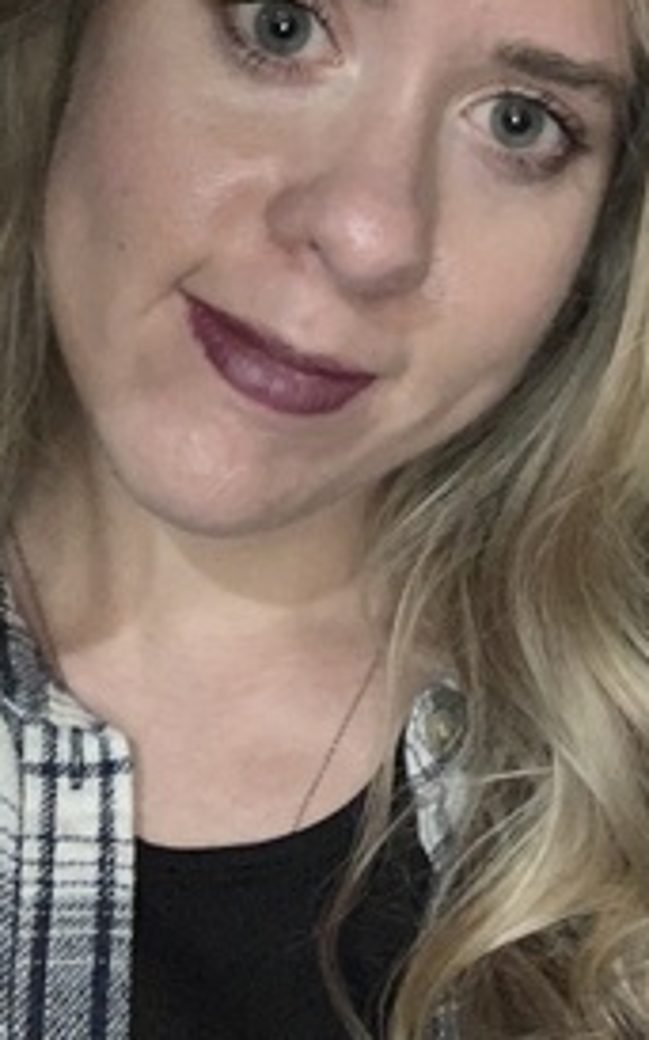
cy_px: 266
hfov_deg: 20.9
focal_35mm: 62
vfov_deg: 32.4
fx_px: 1756
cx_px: 397
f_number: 2.2
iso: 250
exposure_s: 1/17
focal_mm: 2.87
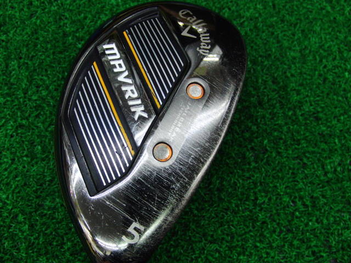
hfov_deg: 50.1
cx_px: 176
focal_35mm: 37
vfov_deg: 38.7
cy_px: 132
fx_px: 375
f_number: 3.6
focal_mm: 6.42
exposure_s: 1/80
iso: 320
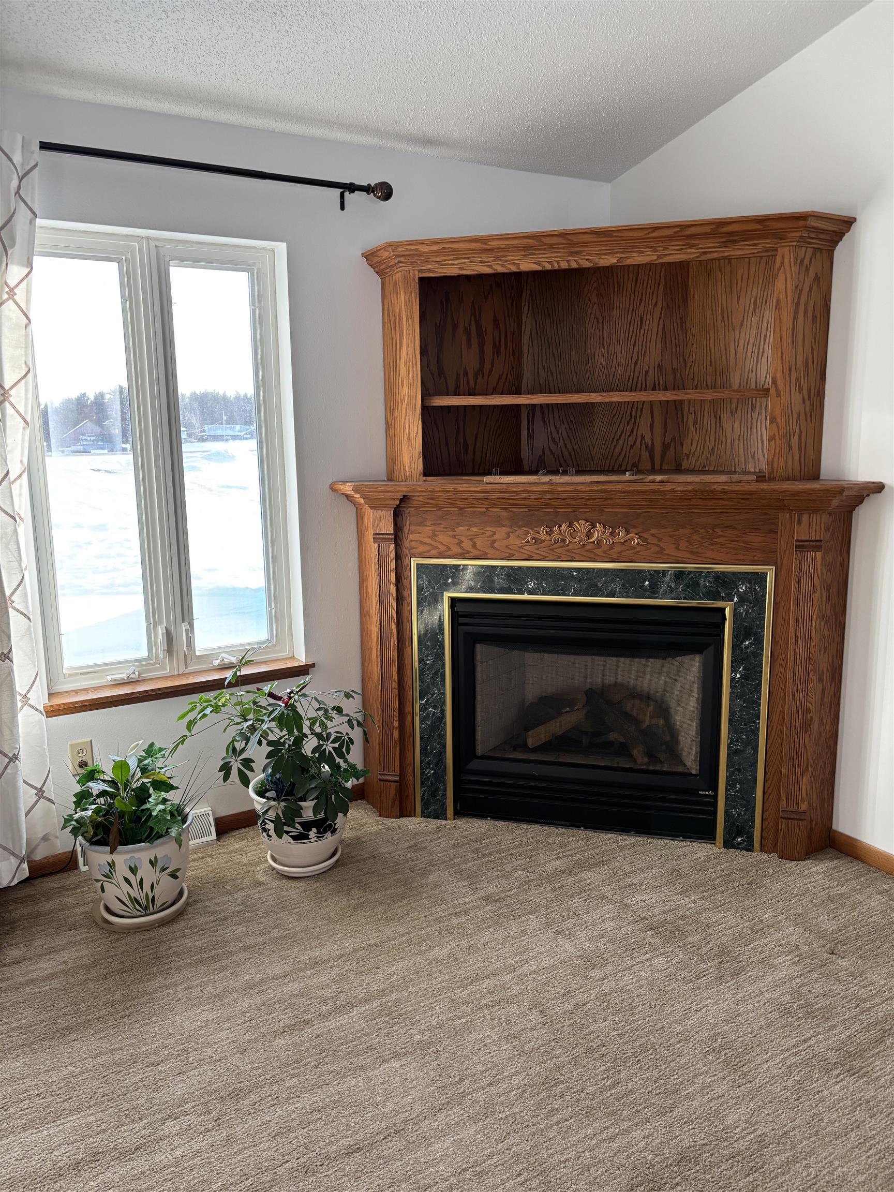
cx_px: 447
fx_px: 895
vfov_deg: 67.3
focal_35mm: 26
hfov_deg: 53.1
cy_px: 596
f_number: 1.6
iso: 125
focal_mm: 5.96
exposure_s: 1/120
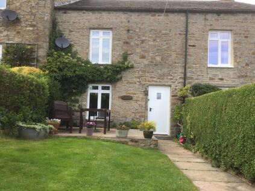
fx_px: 228
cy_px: 96
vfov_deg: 45.4
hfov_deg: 58.4
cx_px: 128
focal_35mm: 31
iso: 25
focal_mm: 3.3
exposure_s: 1/375
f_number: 2.4
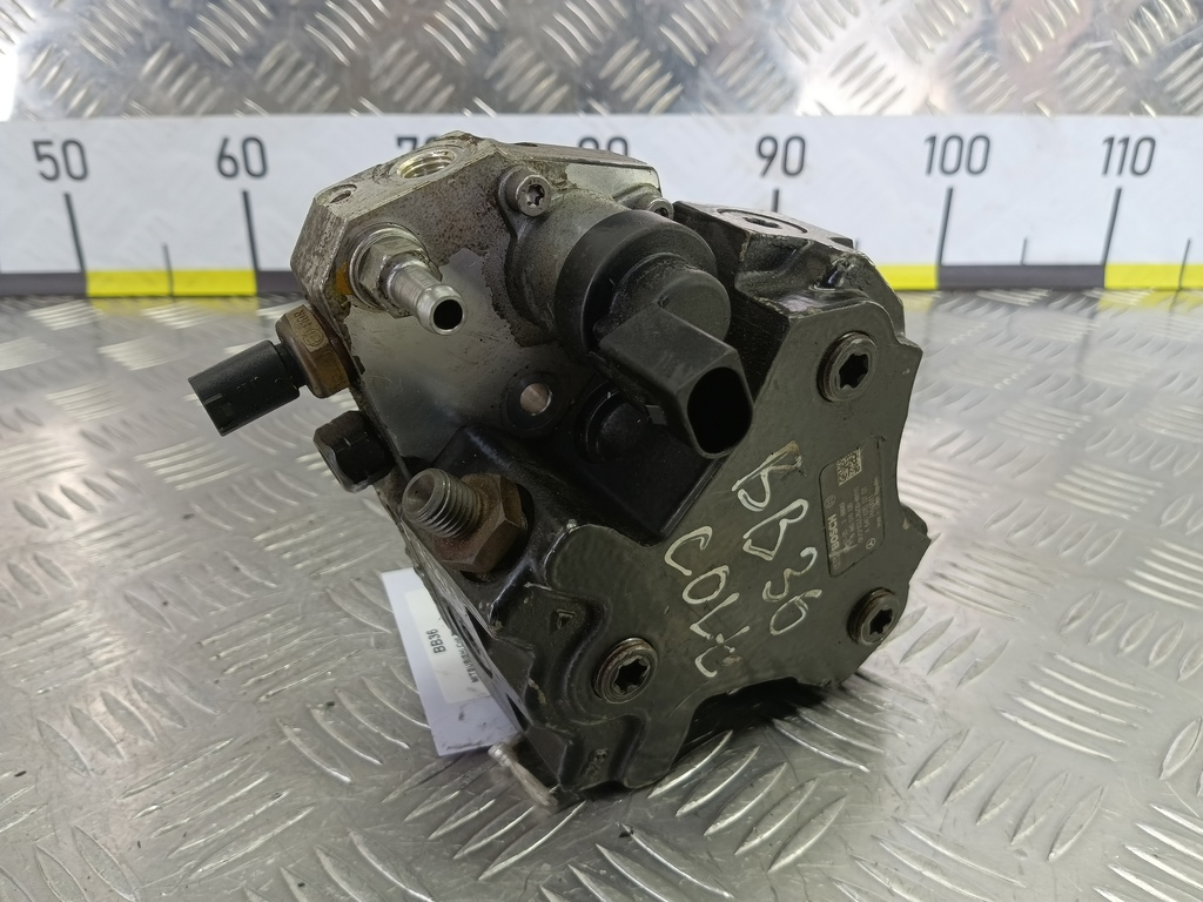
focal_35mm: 27
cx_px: 602
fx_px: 938
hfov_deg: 65.3
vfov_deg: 51.4
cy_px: 451
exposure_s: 1/50
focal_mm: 4.11
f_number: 1.6
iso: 124
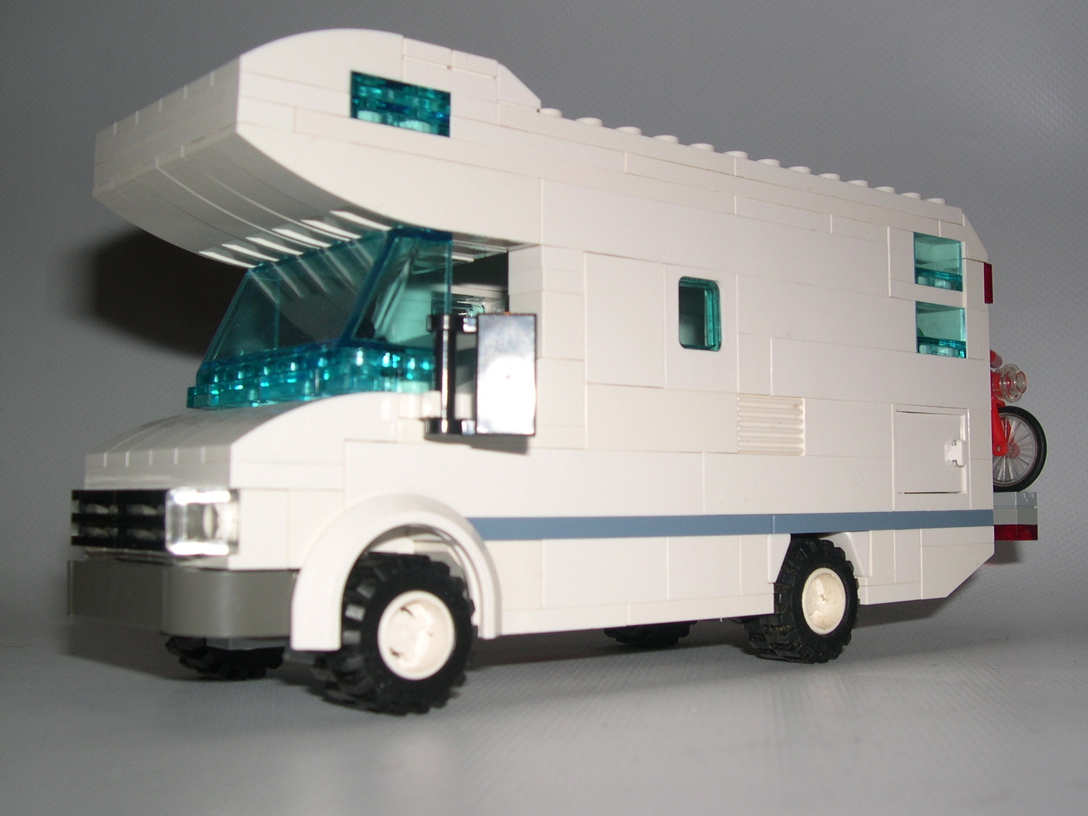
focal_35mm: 44
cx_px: 592
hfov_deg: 42.9
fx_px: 1383
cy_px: 362
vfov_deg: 32.8
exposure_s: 1/60
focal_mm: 8
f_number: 7.6
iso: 100
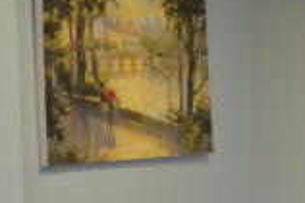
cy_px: 240
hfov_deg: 11.6
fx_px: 1481
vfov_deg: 7.8
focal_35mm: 175
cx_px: -39
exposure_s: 1/60
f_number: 4
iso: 800
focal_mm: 18
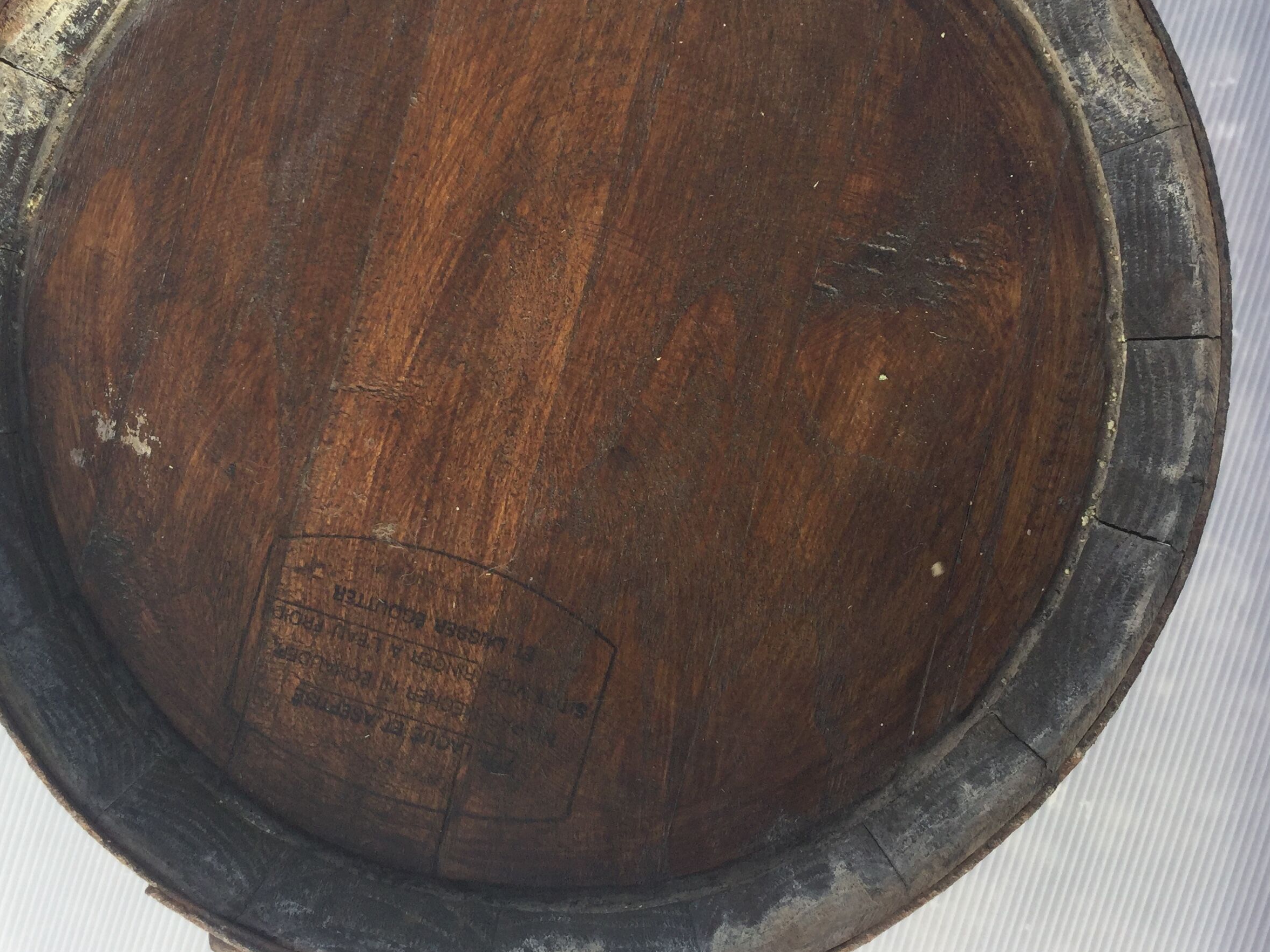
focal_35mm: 43
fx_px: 1578
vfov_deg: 33.4
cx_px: 491
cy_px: 337
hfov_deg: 43.6
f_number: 2.4
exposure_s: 1/331
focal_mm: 3.3
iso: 25
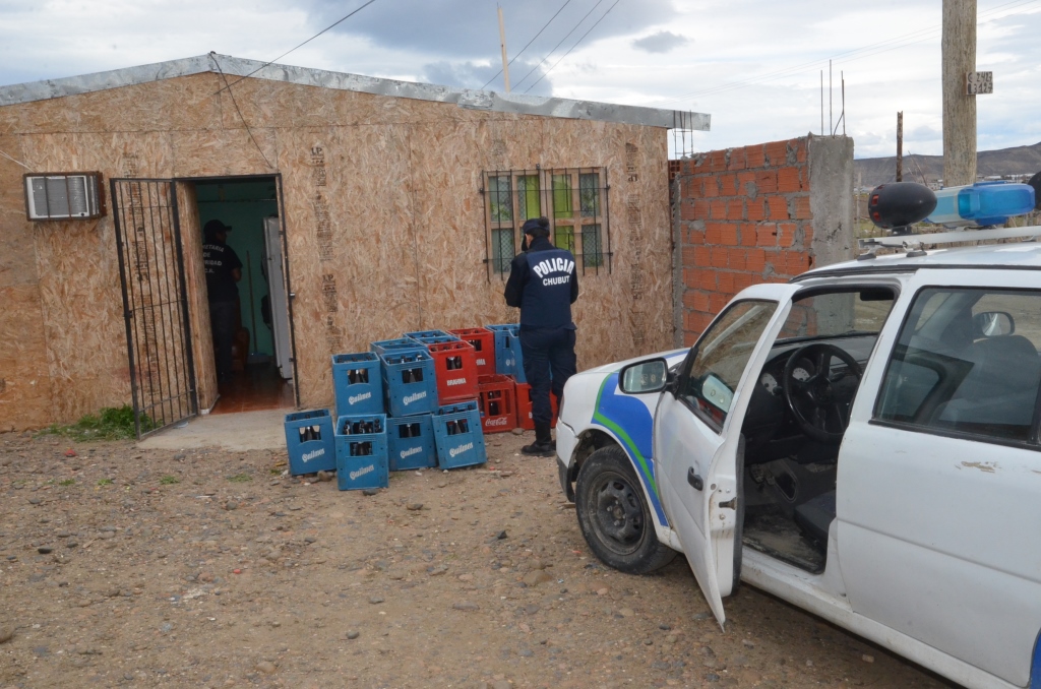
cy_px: 344
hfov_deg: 53.2
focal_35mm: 36
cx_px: 520
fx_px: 1039
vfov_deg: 36.7
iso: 1600
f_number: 29
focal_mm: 24
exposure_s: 1/250
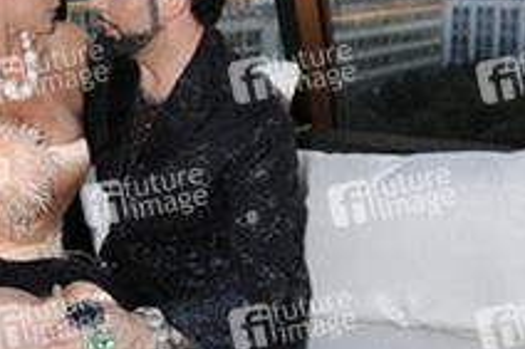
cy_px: 136
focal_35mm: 68
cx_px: 78
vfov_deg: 20.0
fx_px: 991
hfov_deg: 28.8
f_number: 5.6
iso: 640
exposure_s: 1/160
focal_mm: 32
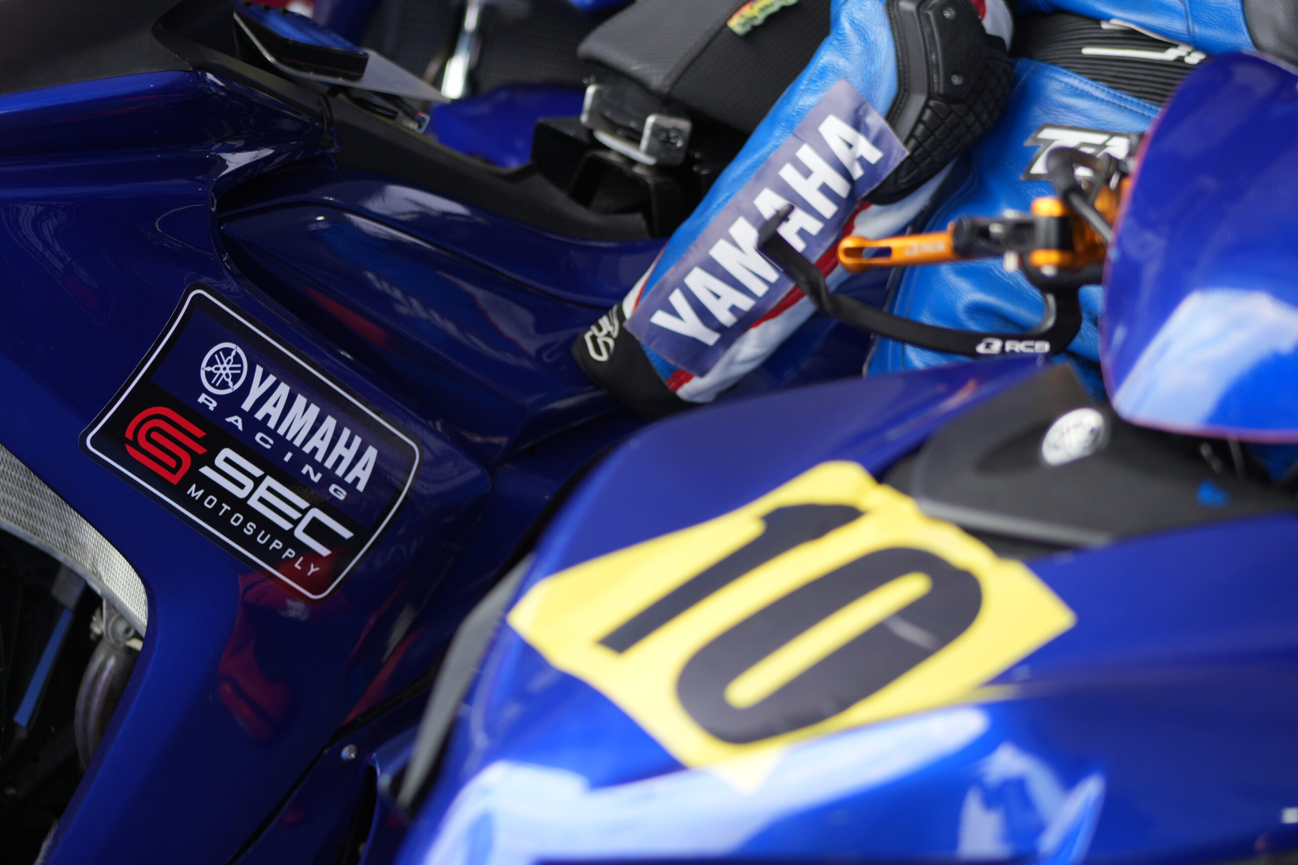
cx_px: 649
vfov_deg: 12.2
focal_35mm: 112
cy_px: 432
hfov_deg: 18.2
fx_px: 4056
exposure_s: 1/125
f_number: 4
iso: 160
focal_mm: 75
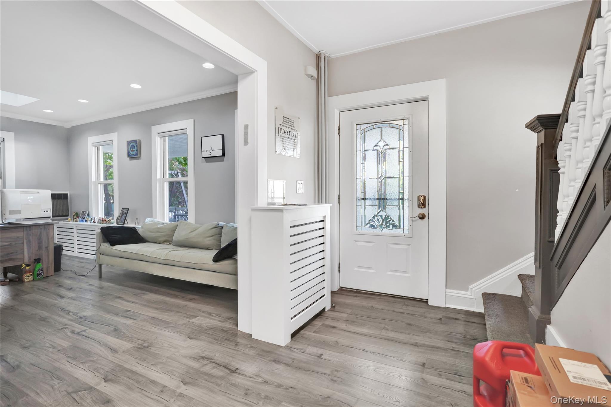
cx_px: 306
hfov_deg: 95.0
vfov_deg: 72.0
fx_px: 280
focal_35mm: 16
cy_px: 204
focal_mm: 11
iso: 100
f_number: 1.8
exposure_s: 1/125
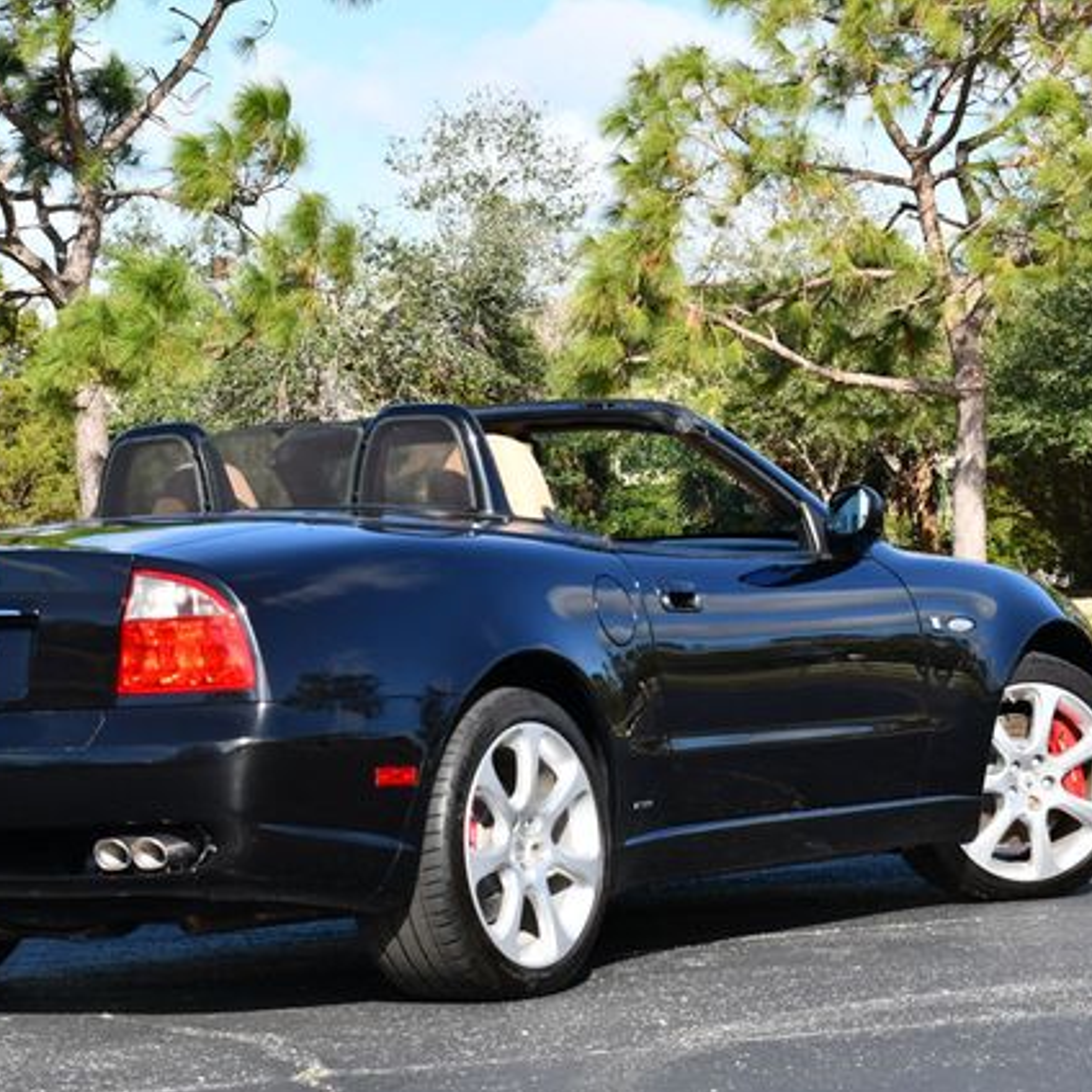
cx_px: 420
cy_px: 549
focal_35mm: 118
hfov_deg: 14.8
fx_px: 4211
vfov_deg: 14.8
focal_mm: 46
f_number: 8
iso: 125
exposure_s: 1/250
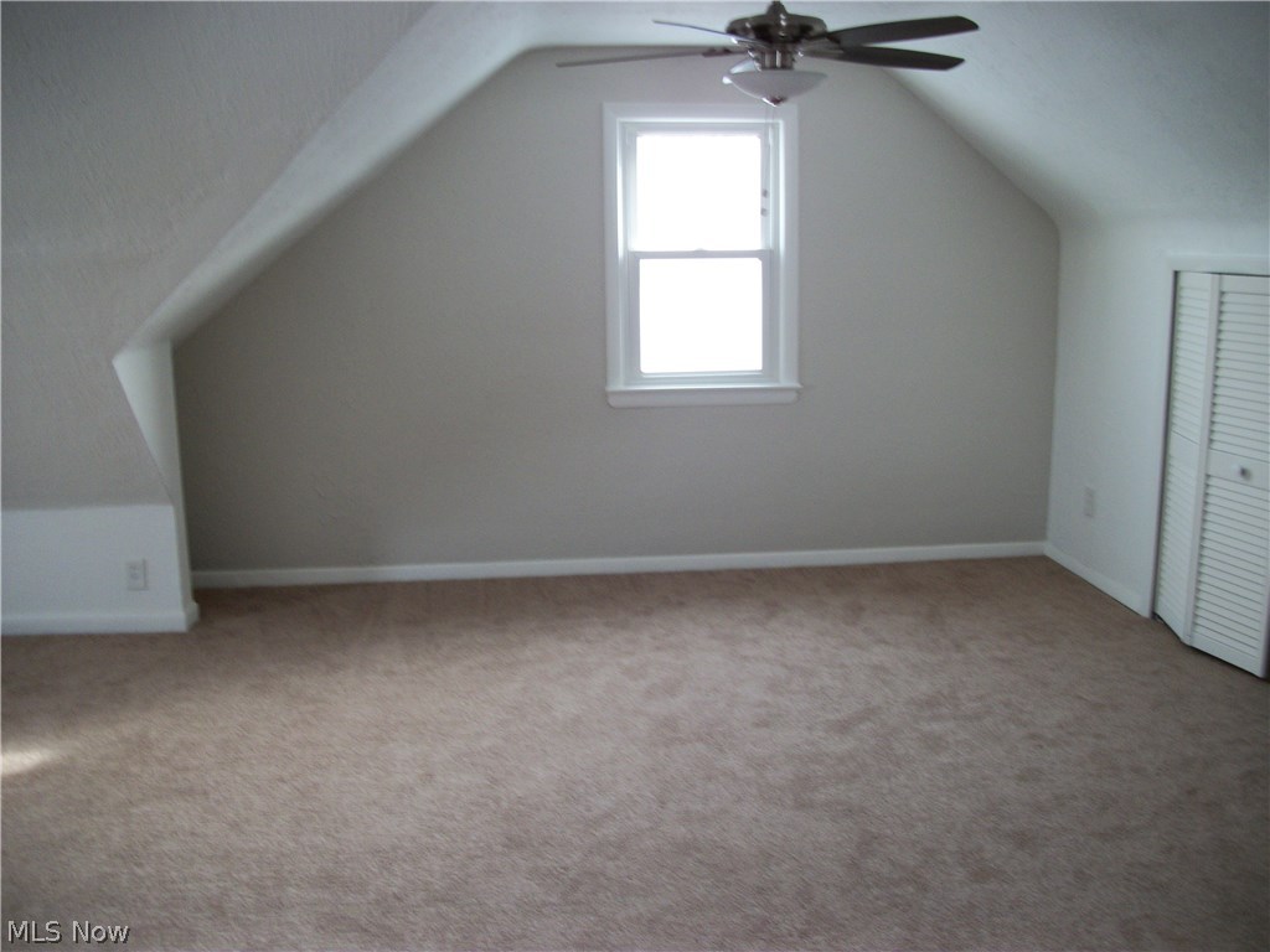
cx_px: 635
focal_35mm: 32
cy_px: 476
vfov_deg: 44.2
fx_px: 1174
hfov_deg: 56.8
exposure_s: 1/30
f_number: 2.9
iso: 101
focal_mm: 5.7
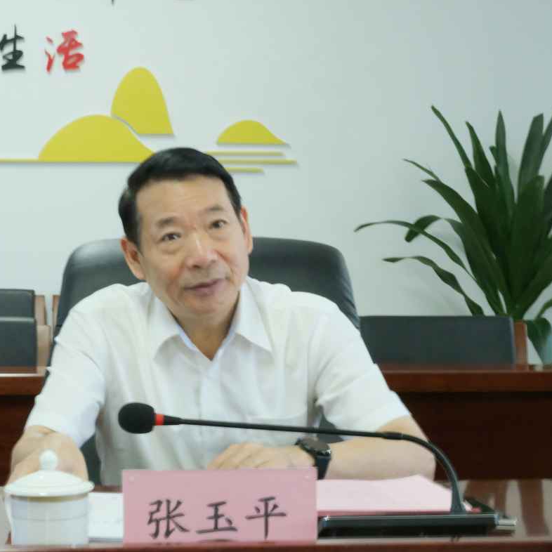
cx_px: 210
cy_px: 279
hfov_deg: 28.1
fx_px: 1101
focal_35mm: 61
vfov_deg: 28.2
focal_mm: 64
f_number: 32
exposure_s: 1/5.3
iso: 6400
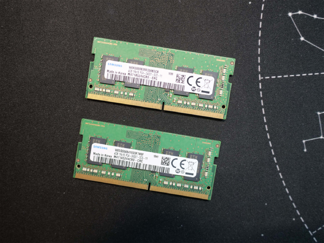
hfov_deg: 46.8
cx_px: 162
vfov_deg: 36.0
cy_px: 122
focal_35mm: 40
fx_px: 374
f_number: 2
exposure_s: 1/60
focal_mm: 20
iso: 640
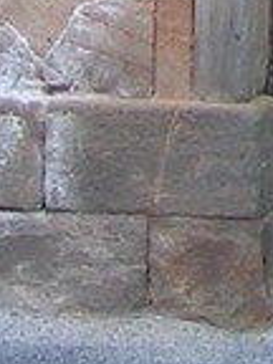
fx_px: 2955
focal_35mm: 281
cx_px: 763
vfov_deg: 6.6
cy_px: -545
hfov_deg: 5.1
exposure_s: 1/50
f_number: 3.5
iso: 50
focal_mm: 5.8
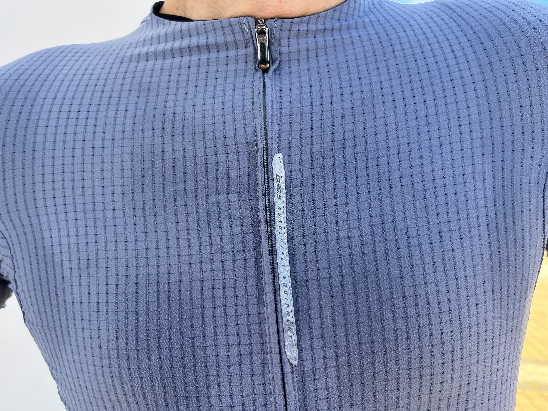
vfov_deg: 53.1
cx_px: 274
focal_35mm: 26
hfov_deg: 67.3
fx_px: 412
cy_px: 206
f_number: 1.6
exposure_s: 1/475
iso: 50
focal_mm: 5.1
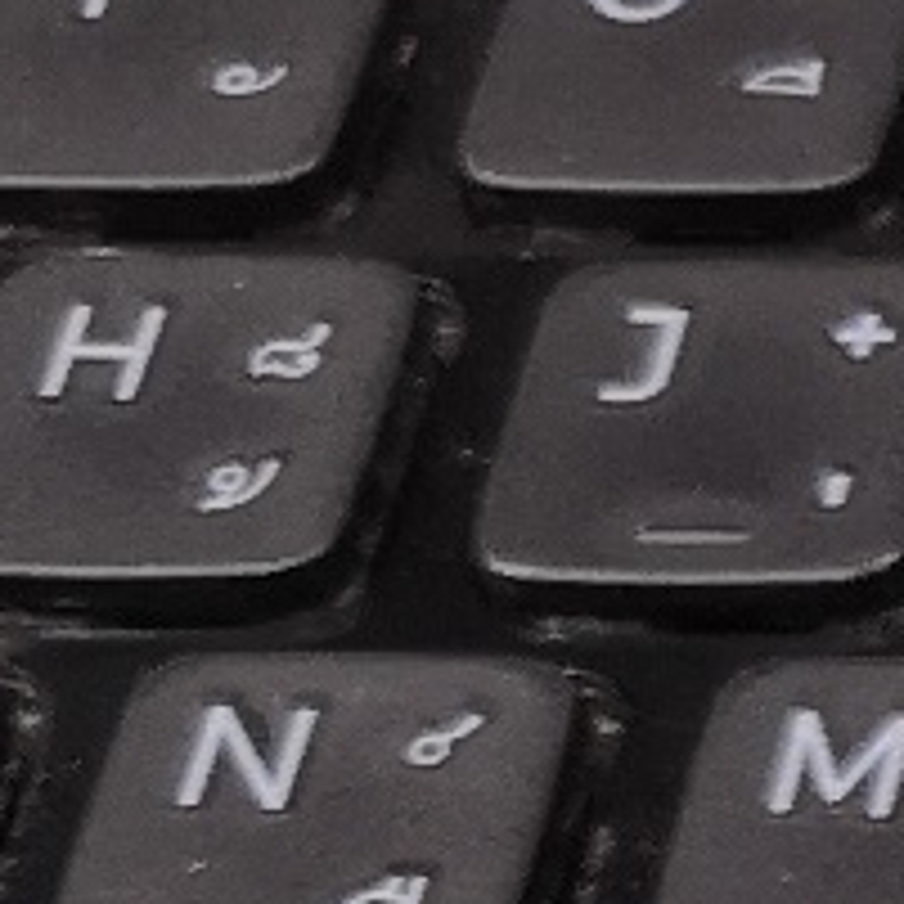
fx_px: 6411
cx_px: 3009
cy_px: 1812
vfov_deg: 7.7
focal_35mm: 217
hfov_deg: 7.0
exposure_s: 1/33.3
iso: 250
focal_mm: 3.95
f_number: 1.8
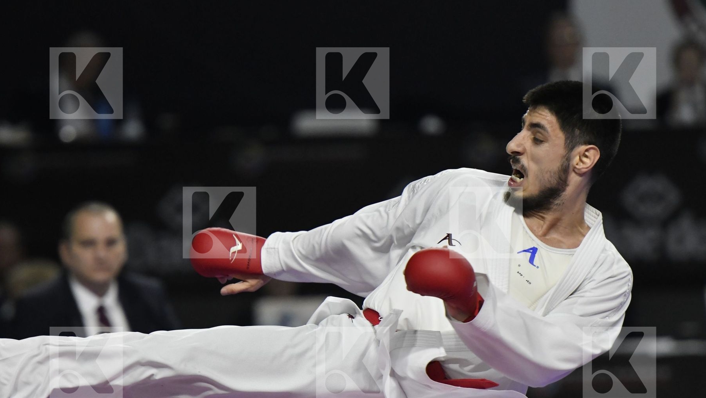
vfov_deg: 2.8
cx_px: 353
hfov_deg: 4.9
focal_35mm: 441
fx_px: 8256
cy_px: 223
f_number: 4
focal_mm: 280
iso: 2000
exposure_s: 1/1000
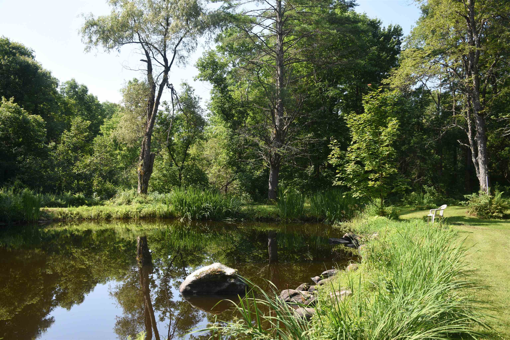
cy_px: 170
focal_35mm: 30
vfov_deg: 43.6
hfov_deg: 61.9
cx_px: 255
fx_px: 425
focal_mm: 20
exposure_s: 1/100
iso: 100
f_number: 5
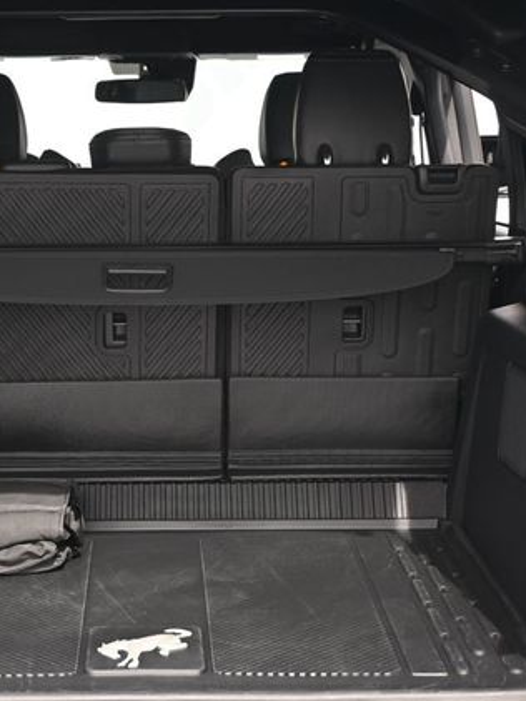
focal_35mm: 77
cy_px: 350
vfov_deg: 25.4
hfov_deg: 19.1
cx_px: 146
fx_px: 1554
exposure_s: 1/160
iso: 400
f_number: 5.3
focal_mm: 35
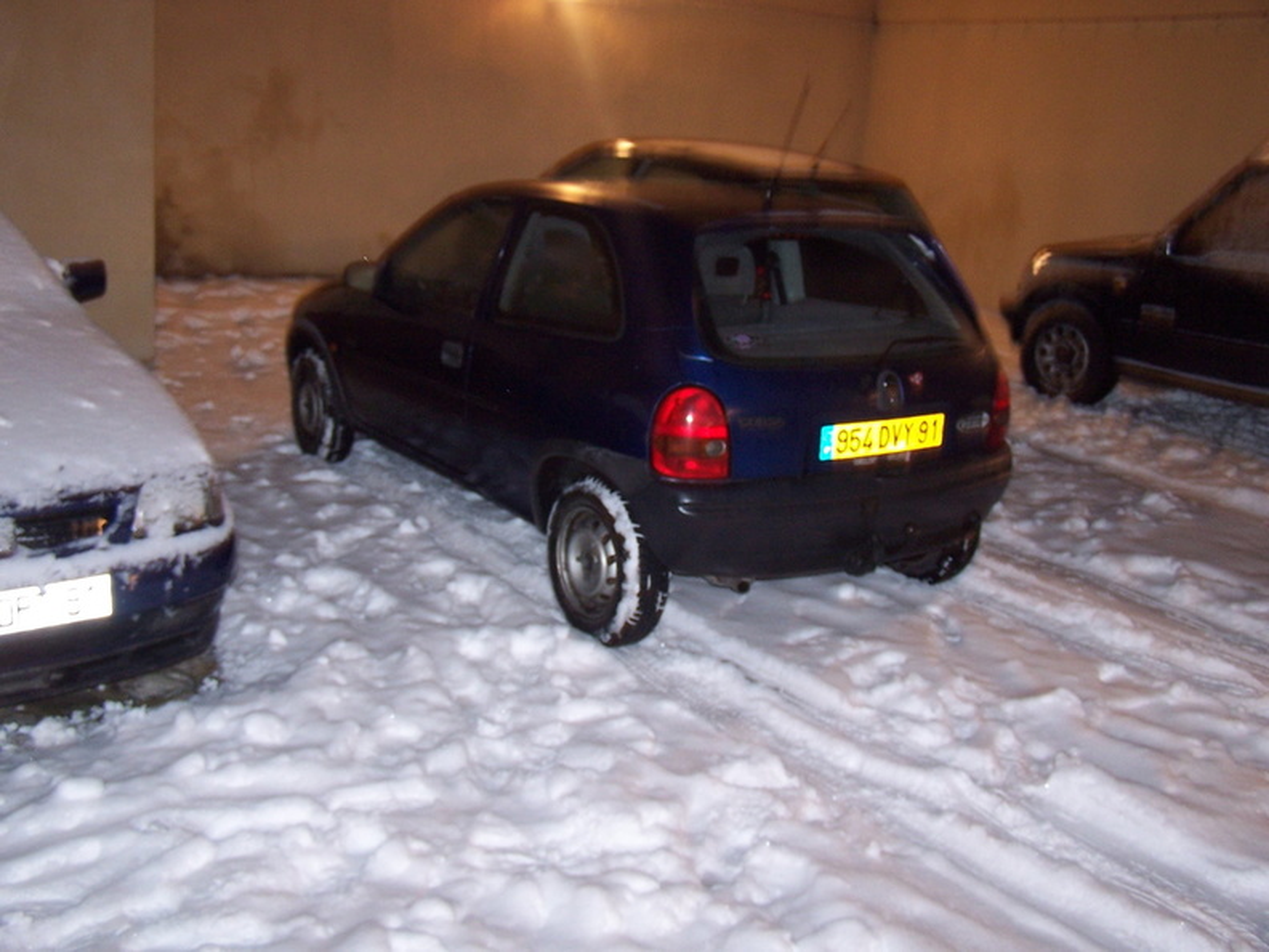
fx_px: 1393
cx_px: 634
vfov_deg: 37.7
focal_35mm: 38
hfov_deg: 49.0
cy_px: 476
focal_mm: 6.3
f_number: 2.8
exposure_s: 1/2
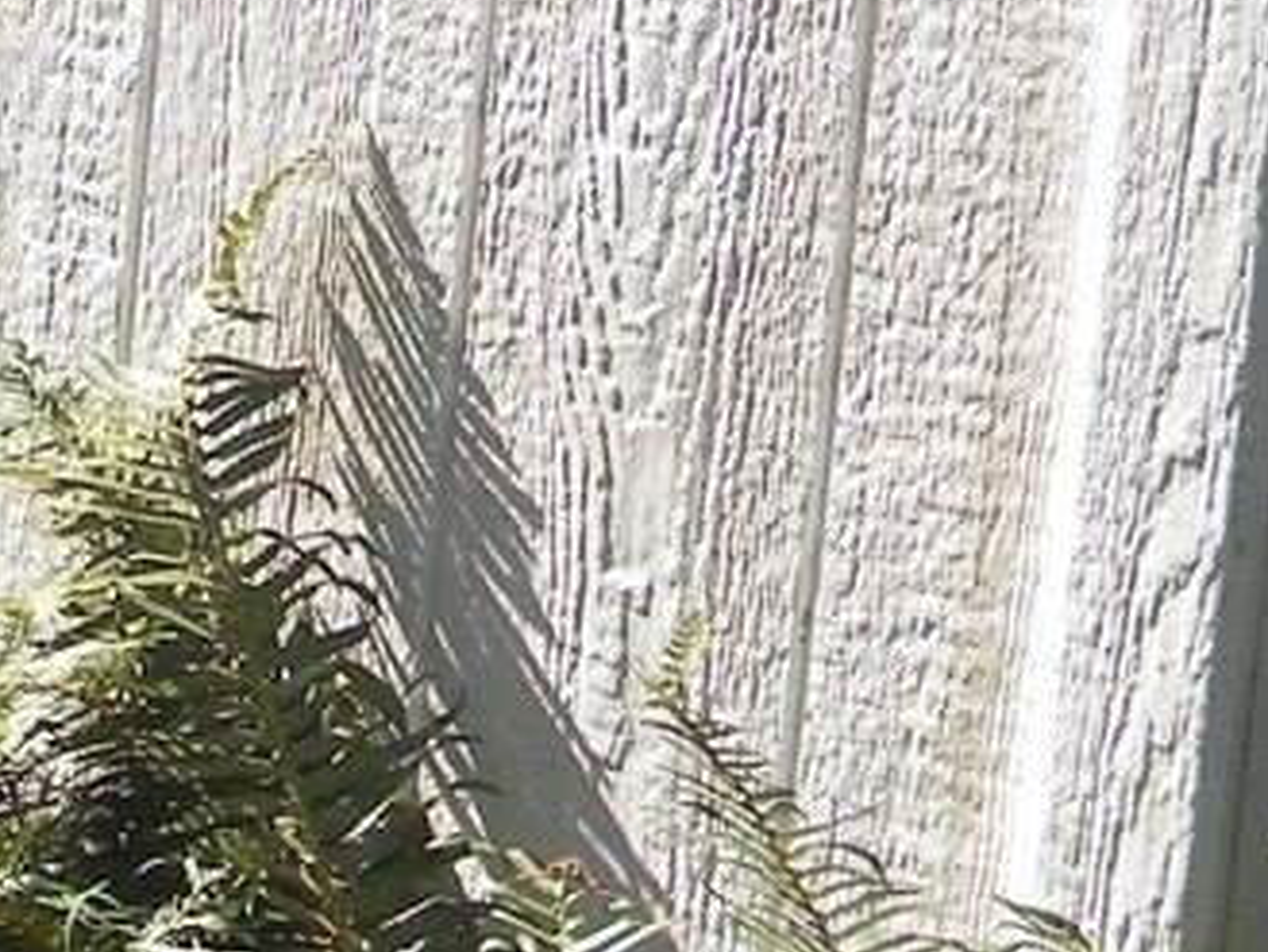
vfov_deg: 10.7
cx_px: -871
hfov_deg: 13.3
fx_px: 4984
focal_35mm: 136
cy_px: -216
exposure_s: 1/393
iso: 80
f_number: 3.5
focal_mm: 5
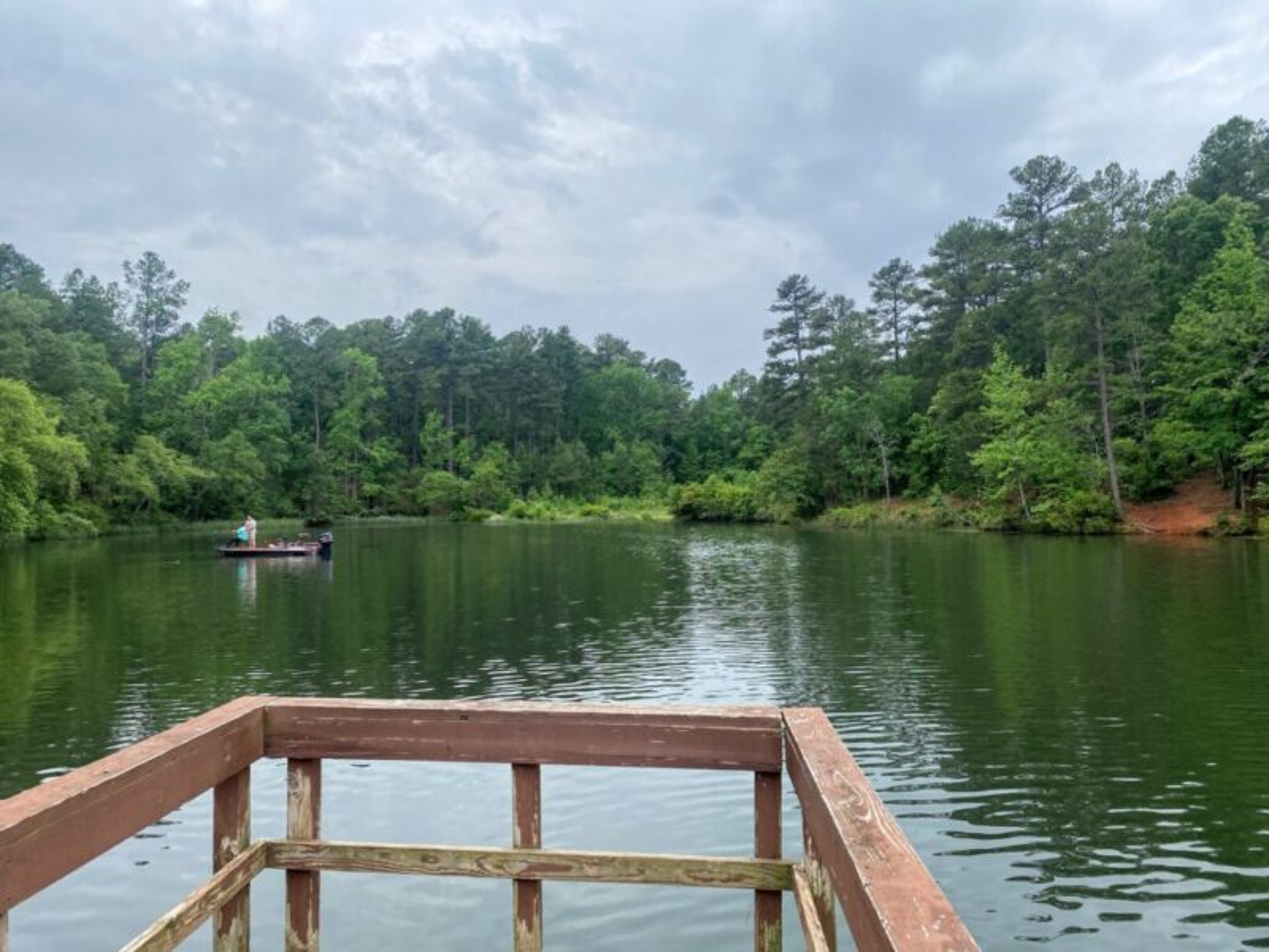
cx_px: 634
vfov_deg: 53.1
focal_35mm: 26
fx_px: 953
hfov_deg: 67.3
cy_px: 476
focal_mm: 4.25
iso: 32
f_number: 1.8
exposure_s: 1/957
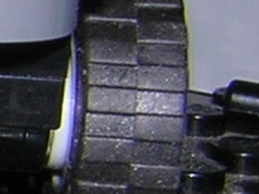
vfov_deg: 5.6
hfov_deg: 6.5
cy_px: 116
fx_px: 1967
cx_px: -673
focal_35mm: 263
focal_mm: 4.7
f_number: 5.2
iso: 100
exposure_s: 1/60.1
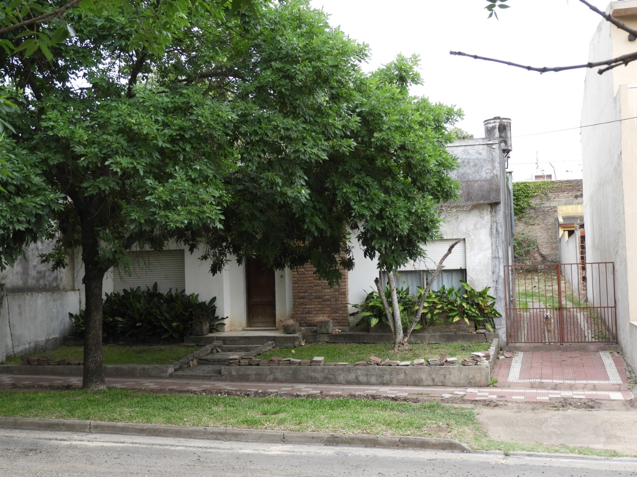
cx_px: 318
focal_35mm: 45
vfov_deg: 32.2
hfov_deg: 42.1
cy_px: 238
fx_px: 828
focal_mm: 8.1
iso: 100
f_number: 4
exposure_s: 1/50
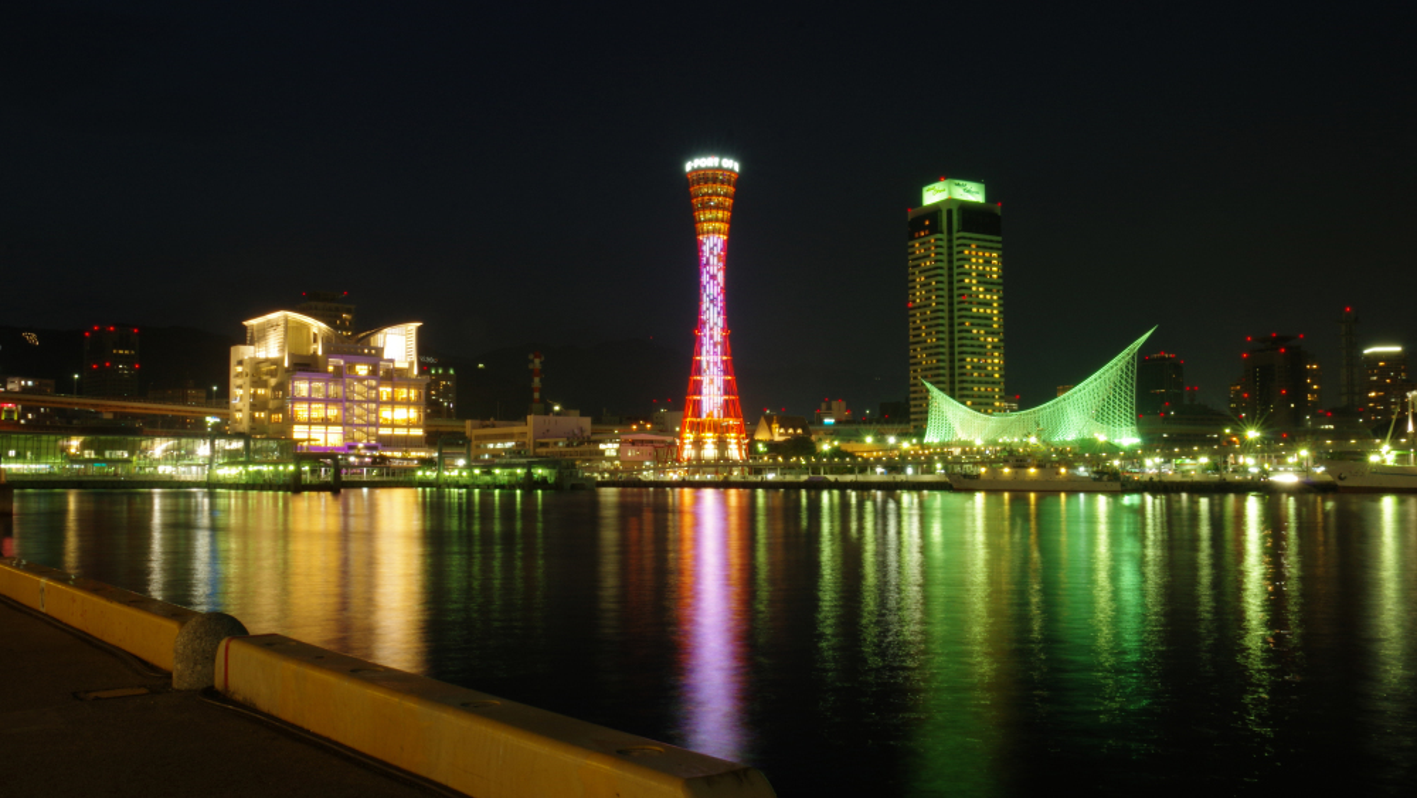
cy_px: 408
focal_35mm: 30
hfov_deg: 64.3
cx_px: 713
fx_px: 1127
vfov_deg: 39.0
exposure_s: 15
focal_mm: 19
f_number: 20
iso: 400
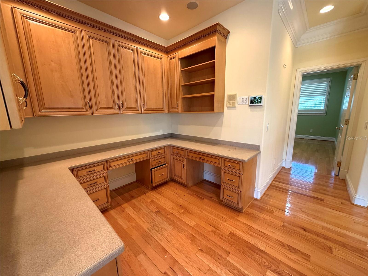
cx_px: 184
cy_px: 138
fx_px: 149
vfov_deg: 85.7
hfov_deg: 102.1
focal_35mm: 14
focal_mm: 2.22
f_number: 2.2
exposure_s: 1/60
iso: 250
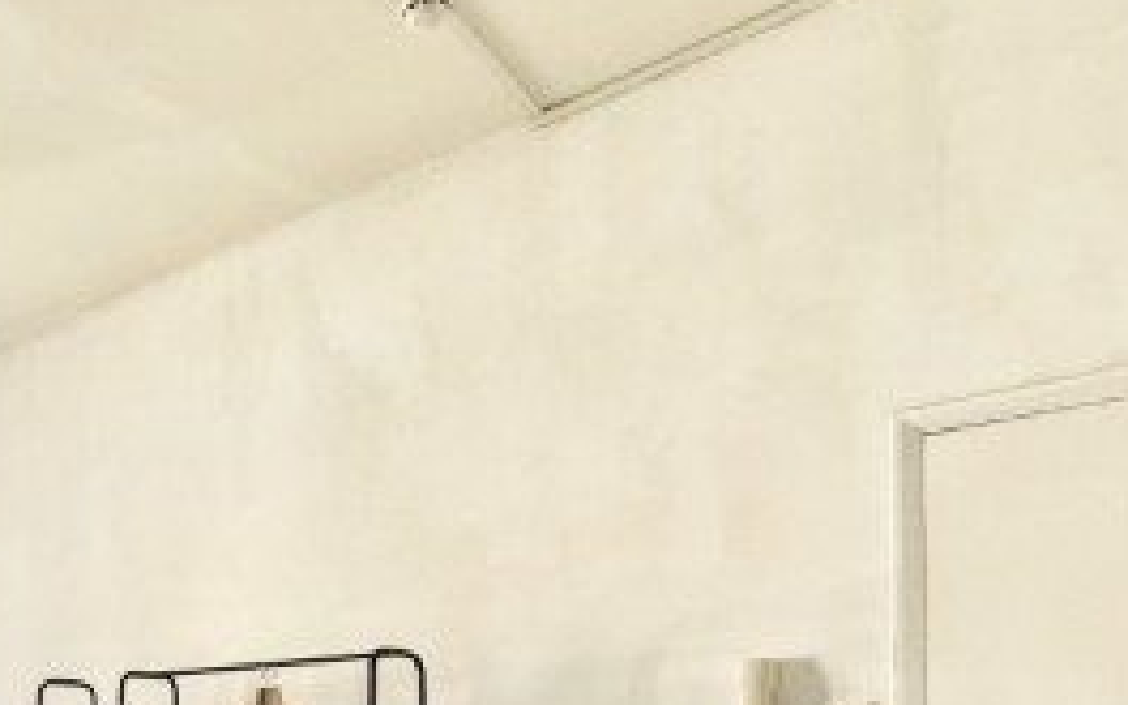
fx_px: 1107
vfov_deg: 31.6
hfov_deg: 45.8
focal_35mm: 36
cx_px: 9
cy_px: 765
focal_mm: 2.22
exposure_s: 1/99
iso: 250
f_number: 2.2
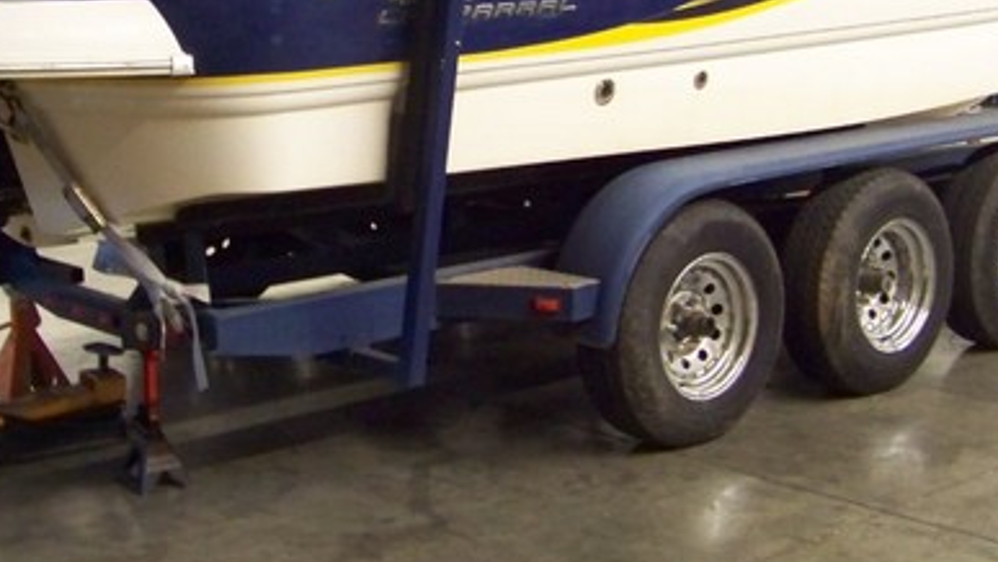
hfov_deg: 29.7
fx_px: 1880
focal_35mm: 71
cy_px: 202
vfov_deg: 17.0
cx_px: 493
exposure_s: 1/10
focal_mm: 5.85
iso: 400
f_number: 2.8
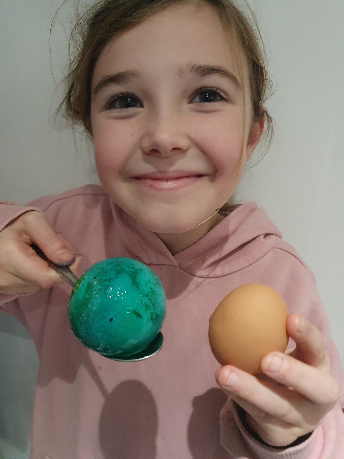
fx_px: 345
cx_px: 172
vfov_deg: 67.3
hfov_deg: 53.1
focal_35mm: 26
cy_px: 230
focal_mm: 4.32
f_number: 1.5
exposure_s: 1/33
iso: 640
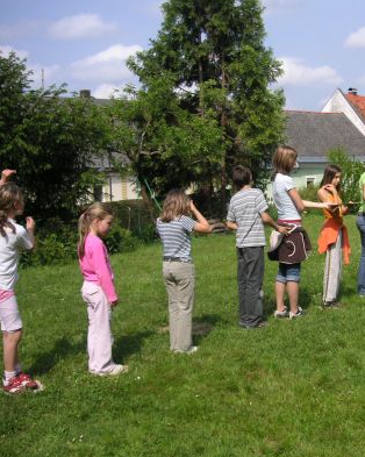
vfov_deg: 38.1
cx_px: 290
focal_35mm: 49
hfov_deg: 30.1
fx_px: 662
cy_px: 228
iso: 50
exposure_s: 1/180
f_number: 6.7
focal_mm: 6.1
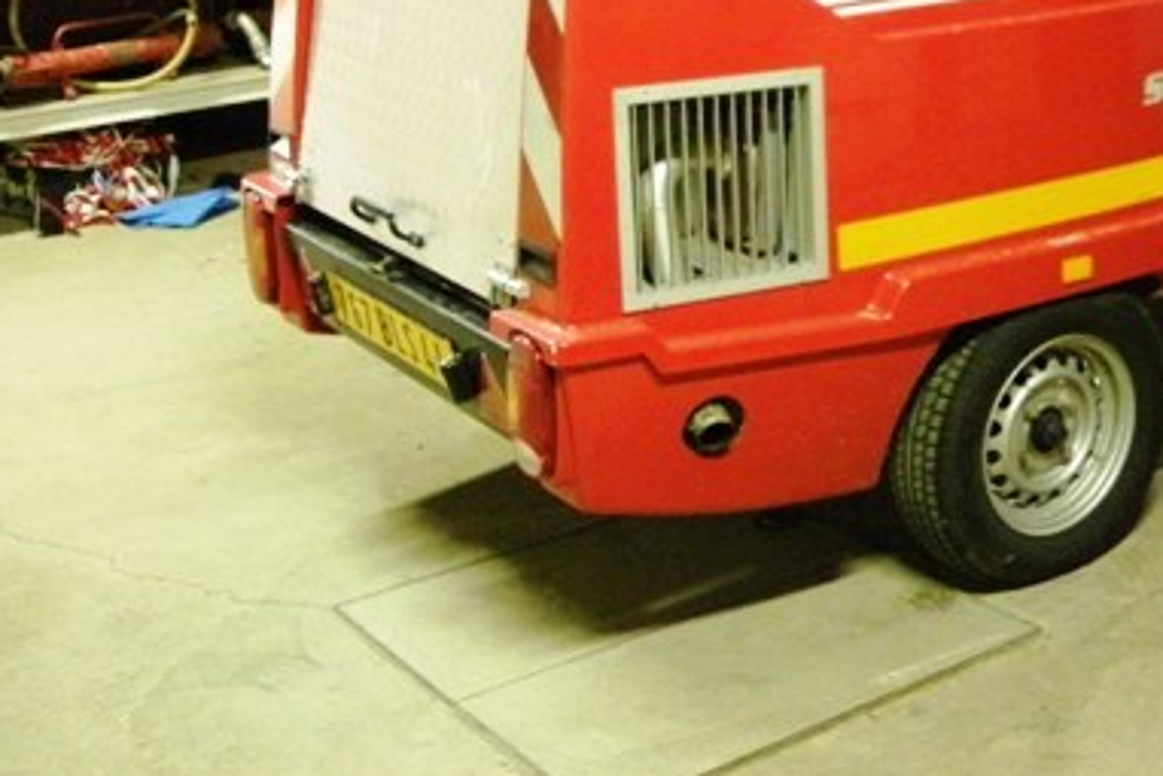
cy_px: 134
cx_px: 889
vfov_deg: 21.9
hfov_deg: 32.2
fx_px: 1971
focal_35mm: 61
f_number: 2.8
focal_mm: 5.7
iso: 485
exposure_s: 1/8
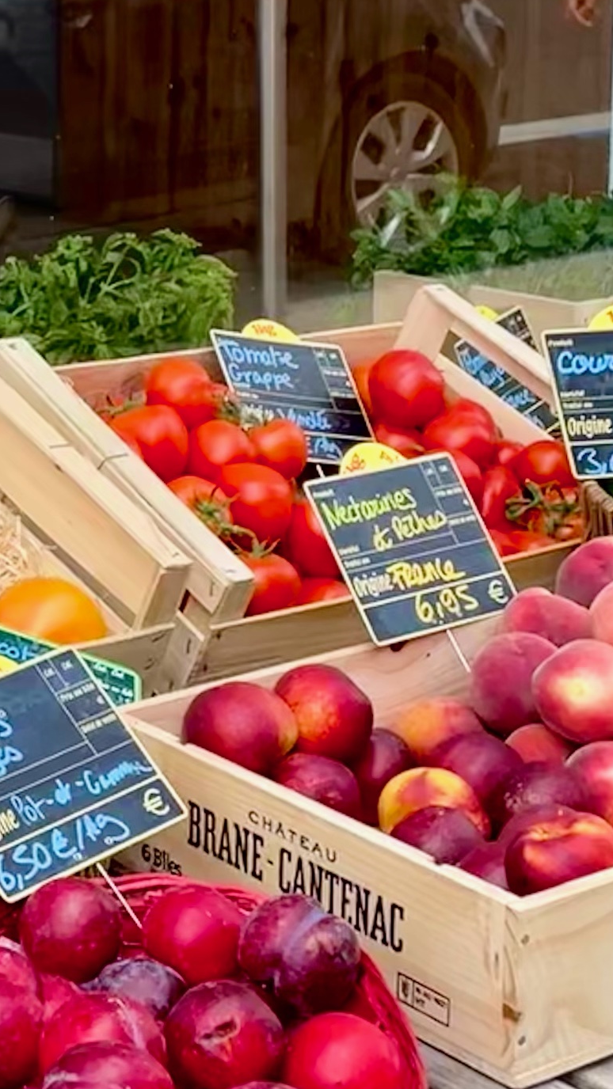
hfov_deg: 13.7
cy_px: 237
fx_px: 2398
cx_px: -302
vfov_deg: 25.2
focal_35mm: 83
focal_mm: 4.2
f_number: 1.6
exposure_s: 1/596
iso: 32
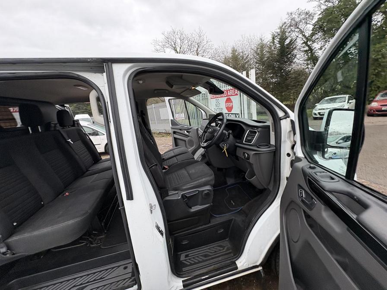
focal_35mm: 14
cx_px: 194
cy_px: 145
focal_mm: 2.22
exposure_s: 1/99
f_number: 2.2
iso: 80
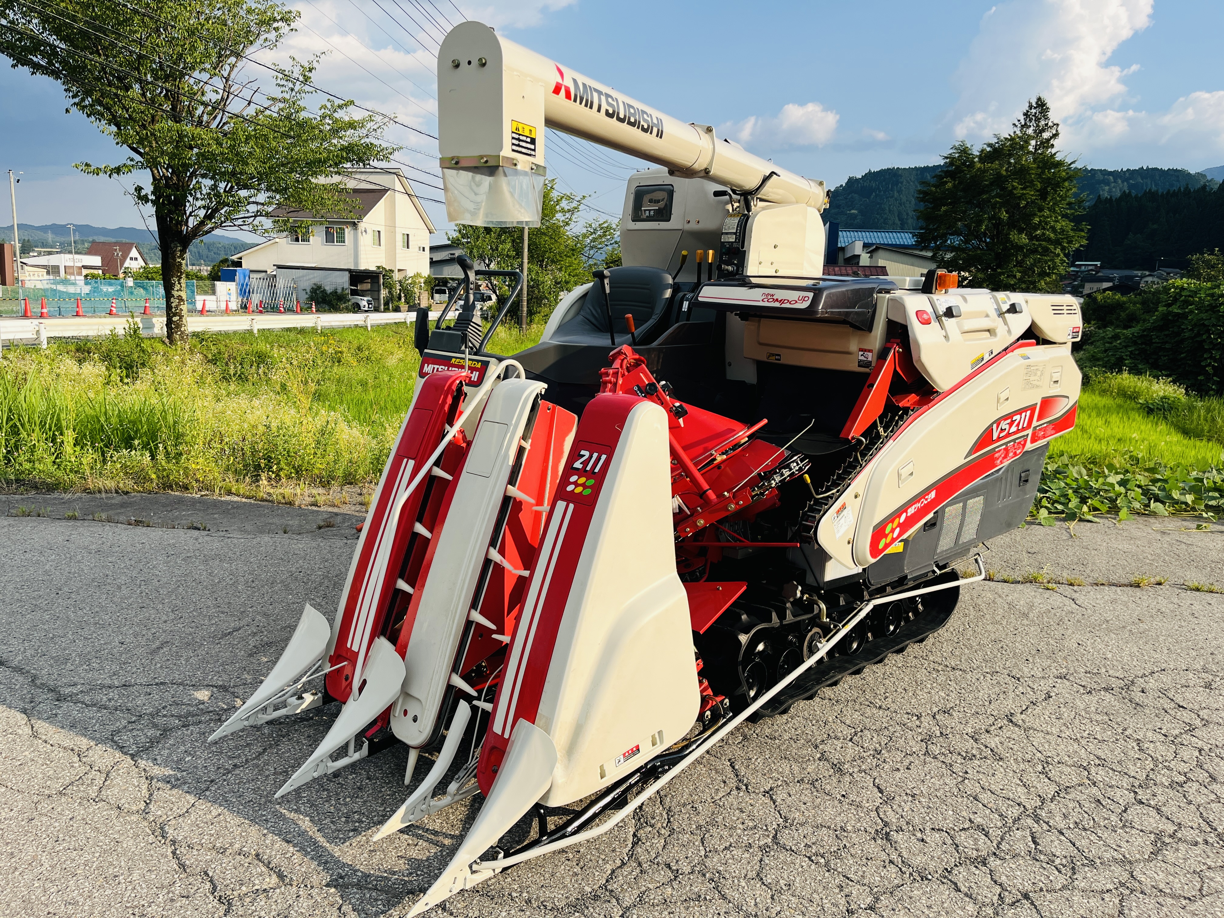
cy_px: 459
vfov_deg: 53.1
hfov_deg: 67.3
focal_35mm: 26
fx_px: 919
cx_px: 612
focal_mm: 5.1
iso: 50
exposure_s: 1/2571
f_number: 1.6
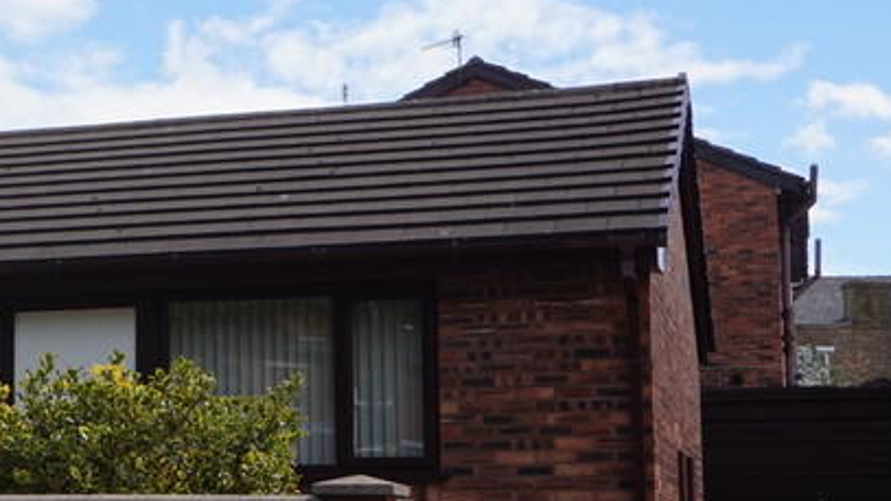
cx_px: -7
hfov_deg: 25.5
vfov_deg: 15.3
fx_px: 1867
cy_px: 328
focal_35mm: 79
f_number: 16
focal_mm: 20
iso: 100
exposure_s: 1/80
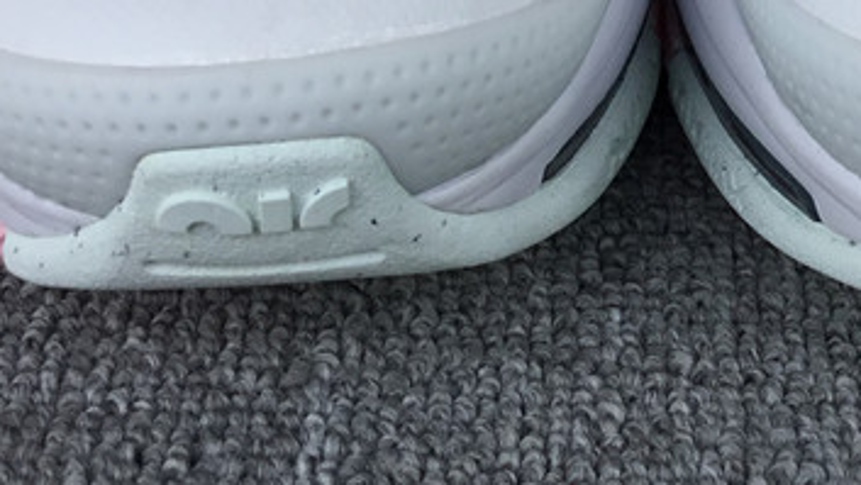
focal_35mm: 86
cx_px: 683
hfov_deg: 24.3
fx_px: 1964
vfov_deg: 13.1
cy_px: -308
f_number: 2.4
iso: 25
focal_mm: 3.3
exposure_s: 1/570
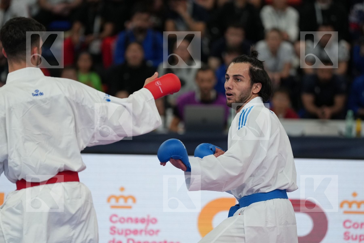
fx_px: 3033
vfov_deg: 4.6
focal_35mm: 300
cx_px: 182
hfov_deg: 6.9
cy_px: 122
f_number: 2.8
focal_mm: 200
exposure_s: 1/1000
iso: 1600
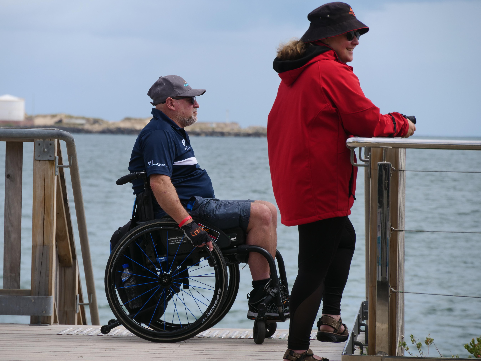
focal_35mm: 260
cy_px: 180
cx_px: 240
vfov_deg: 5.7
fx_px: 3613
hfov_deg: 7.6
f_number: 7.1
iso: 200
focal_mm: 130
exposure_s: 1/800
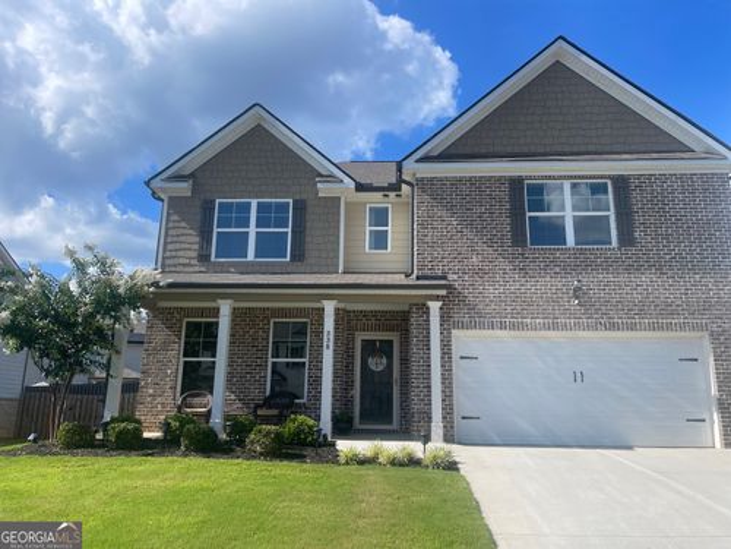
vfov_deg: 53.1
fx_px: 549
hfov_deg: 67.3
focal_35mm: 26
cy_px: 274
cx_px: 366
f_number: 1.6
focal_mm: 5.1
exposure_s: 1/3788
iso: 50
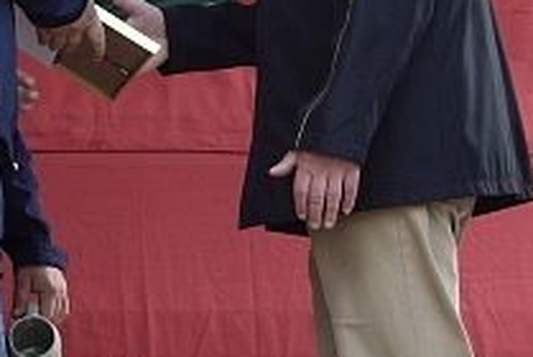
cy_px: -3
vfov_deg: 9.1
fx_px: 2239
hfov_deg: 13.5
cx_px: 107
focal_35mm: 151
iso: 100
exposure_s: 1/200
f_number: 2.8
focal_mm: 7.9
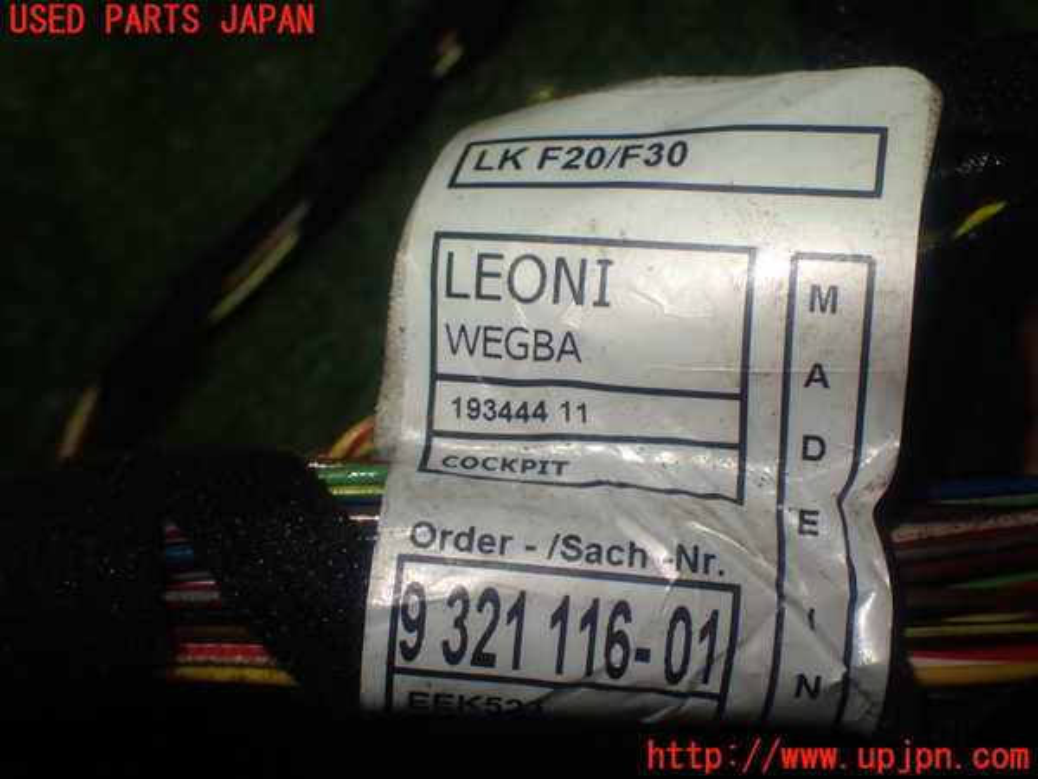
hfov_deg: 38.2
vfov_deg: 29.1
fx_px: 1499
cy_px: 390
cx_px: 519
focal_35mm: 50
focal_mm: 9.01
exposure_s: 1/100
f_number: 3.2
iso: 200
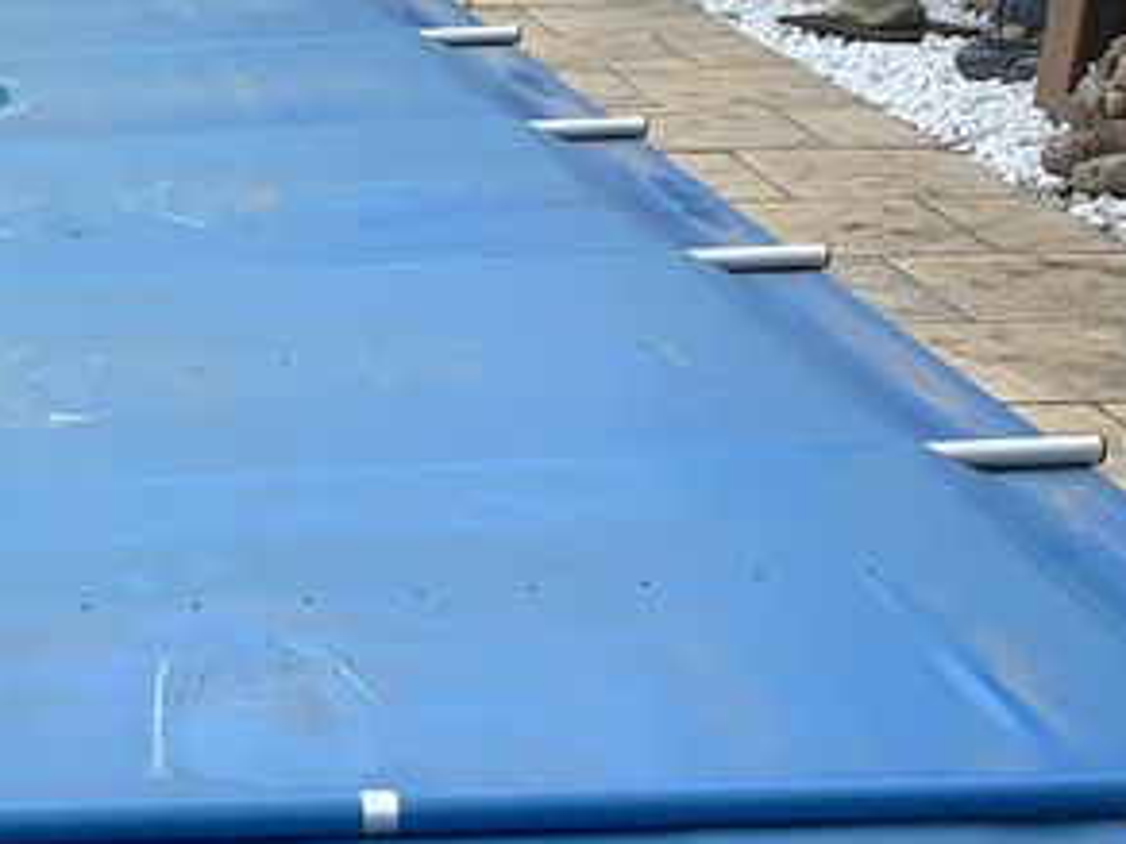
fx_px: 2895
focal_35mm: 89
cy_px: 917
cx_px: -181
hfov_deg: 20.7
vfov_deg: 16.1
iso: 25
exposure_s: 1/1350
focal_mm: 4.25
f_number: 1.8
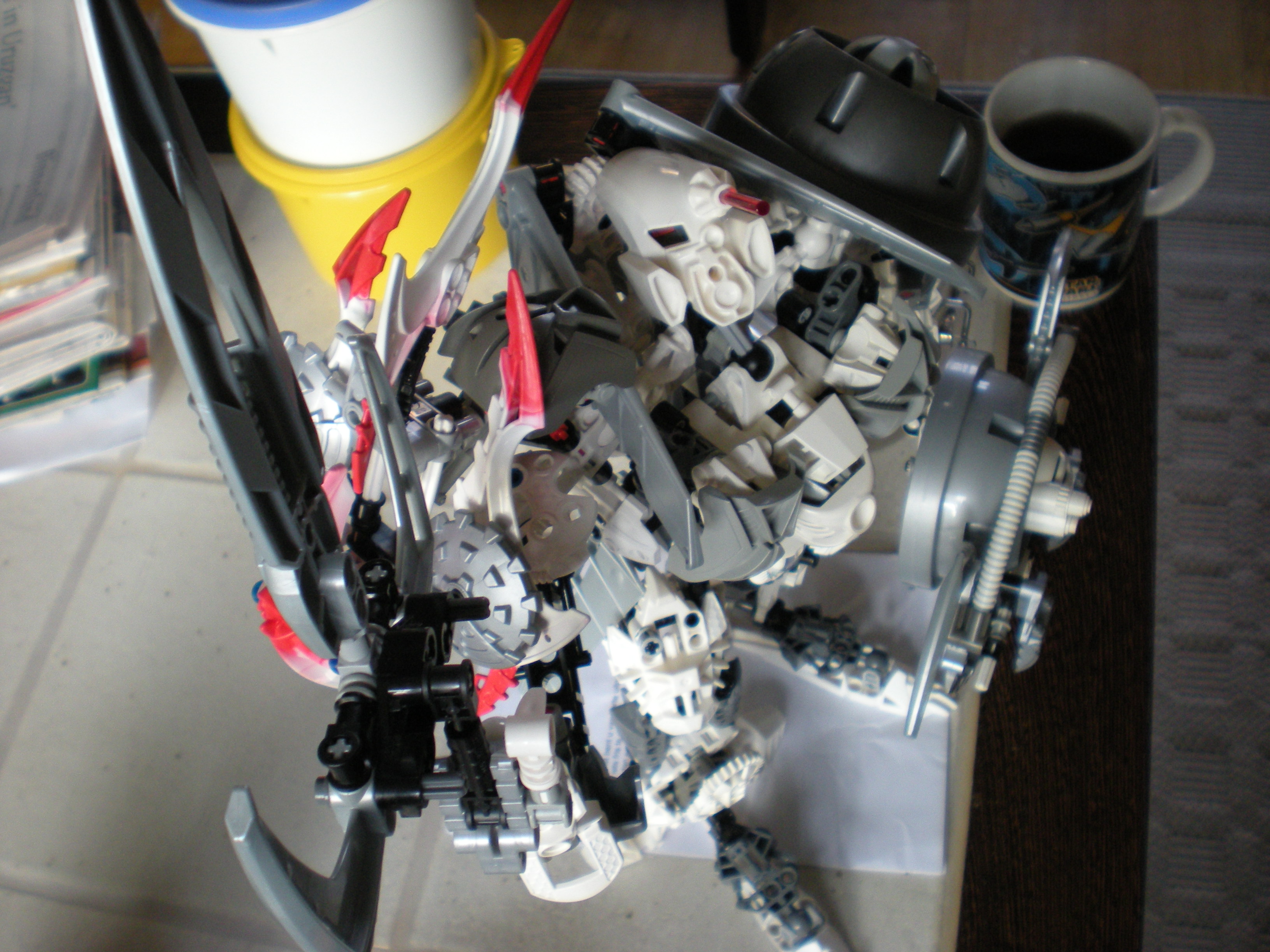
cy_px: 476
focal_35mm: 38
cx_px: 635
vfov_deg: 37.7
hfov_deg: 49.0
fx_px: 1394
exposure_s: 1/43
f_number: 3.1
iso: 200
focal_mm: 6.3
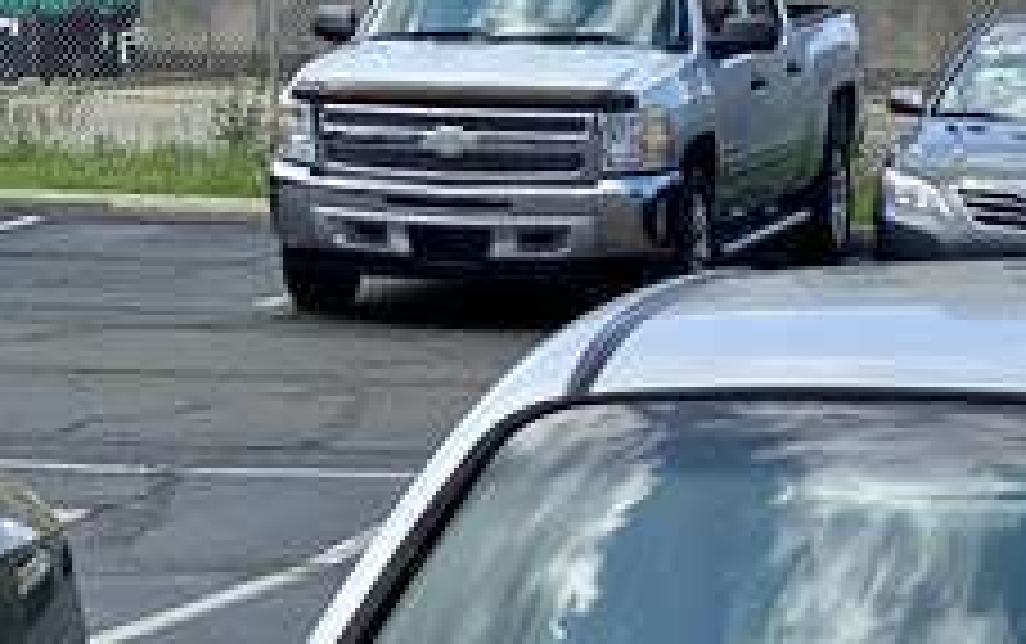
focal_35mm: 193
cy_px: -563
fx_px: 5402
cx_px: -256
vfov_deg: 6.6
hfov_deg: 10.6
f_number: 2
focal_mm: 6
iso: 20
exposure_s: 1/2083
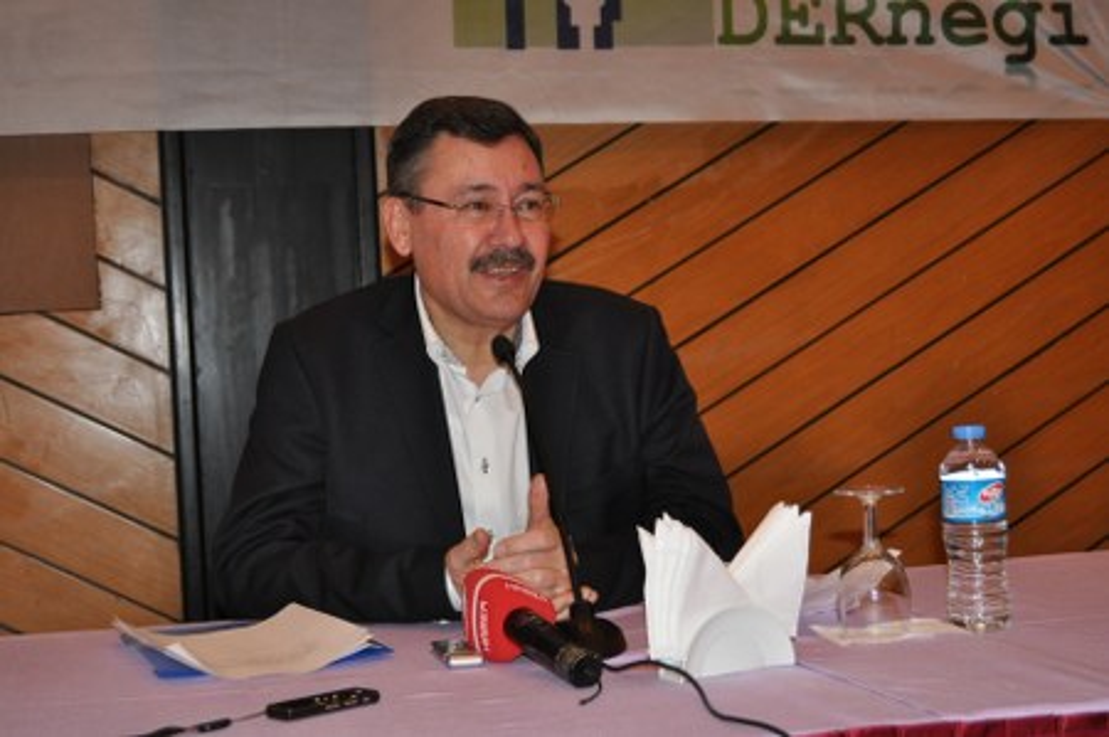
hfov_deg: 33.4
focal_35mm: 60
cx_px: 554
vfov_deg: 22.6
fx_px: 1846
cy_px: 368
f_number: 5
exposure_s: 1/60
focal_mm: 40
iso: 800
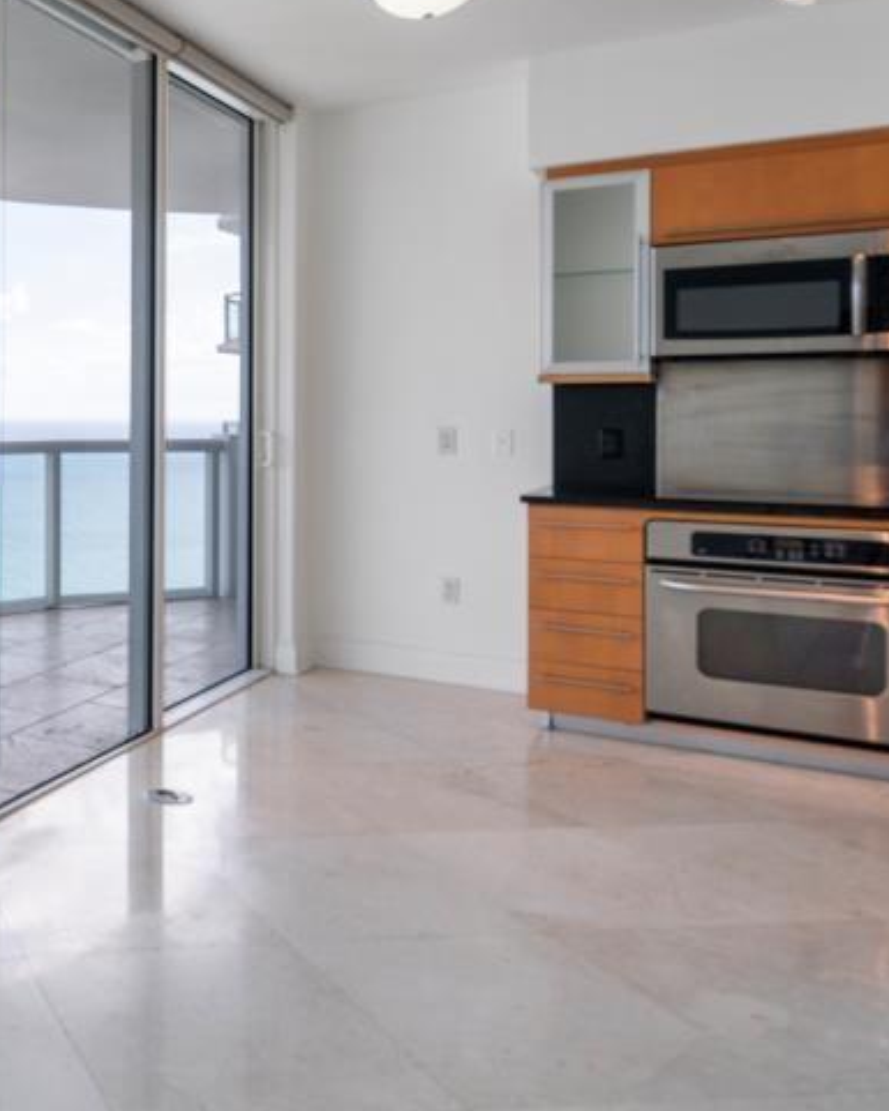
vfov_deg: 53.5
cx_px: -171
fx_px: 1085
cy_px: 401
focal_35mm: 33
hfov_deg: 35.4
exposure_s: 1/250
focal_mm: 17
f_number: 10
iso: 400
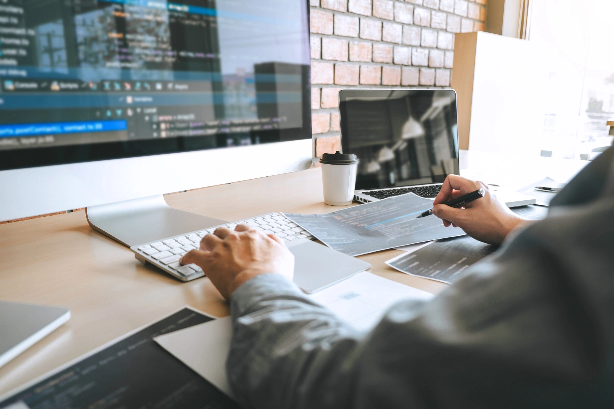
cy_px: 204
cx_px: 307
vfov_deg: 42.3
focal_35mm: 31
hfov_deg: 60.3
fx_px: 529
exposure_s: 1/80
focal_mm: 20.5
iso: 400
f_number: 3.2
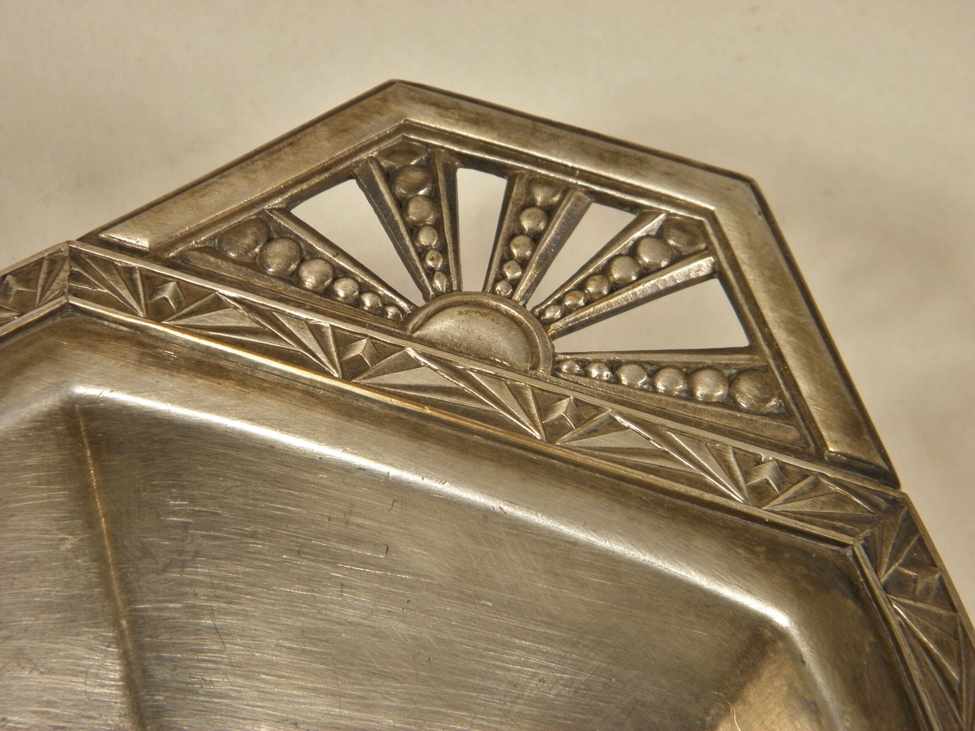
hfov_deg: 24.4
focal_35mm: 80
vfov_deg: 18.4
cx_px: 488
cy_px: 366
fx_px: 2253
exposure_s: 1/50
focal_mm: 14.3
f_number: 4.4
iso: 160
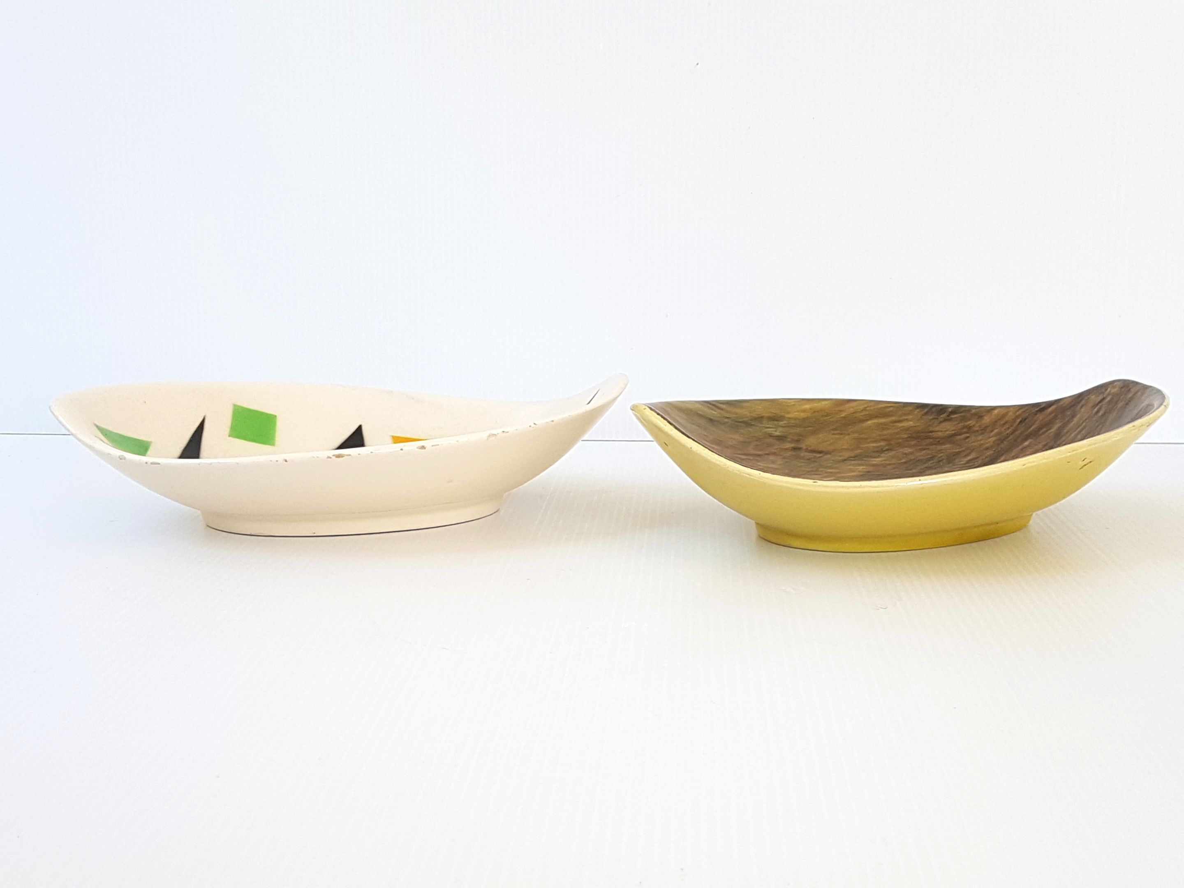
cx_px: 592
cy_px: 444
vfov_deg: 53.1
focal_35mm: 26
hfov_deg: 67.3
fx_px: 889
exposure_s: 1/161
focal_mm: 4.2
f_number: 1.7
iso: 50
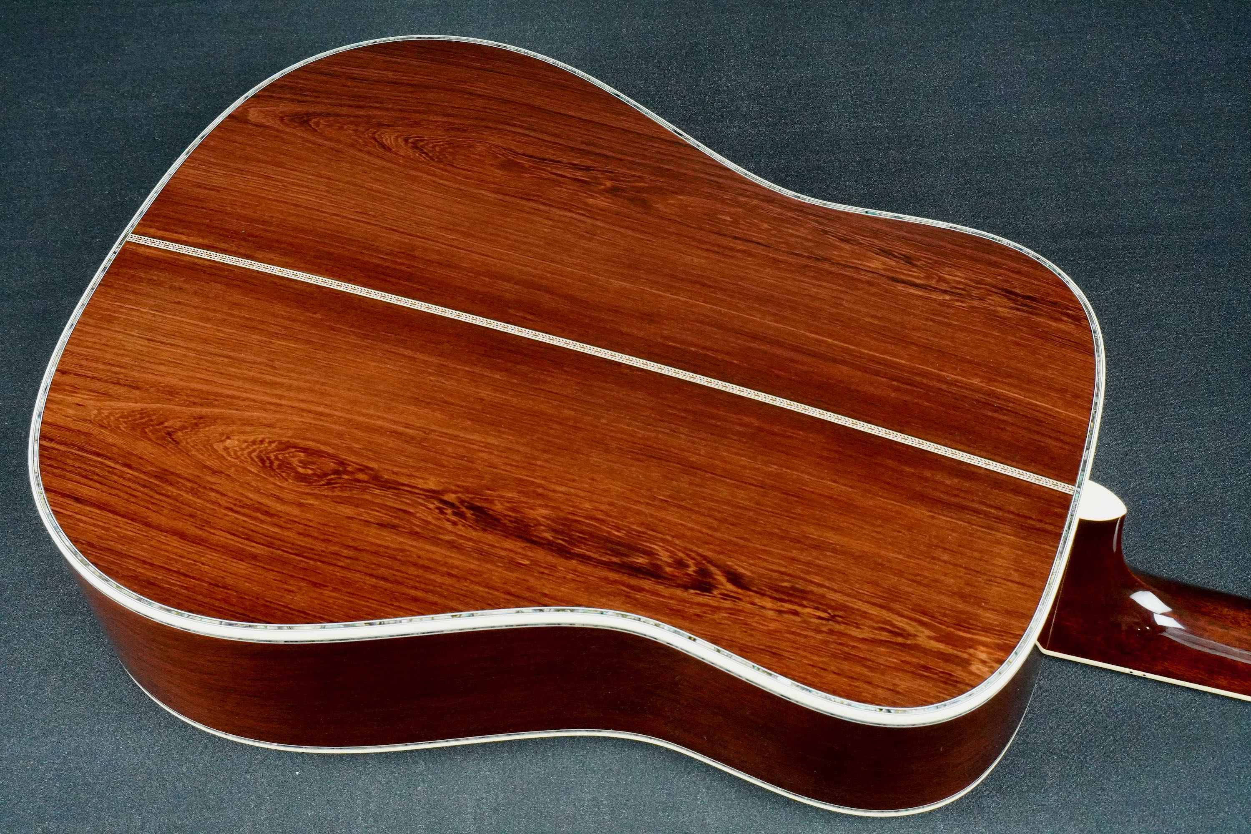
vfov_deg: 25.8
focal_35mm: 52
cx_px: 626
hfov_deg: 37.9
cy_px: 417
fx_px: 1824
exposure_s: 1/60
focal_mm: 35
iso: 6400
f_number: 11
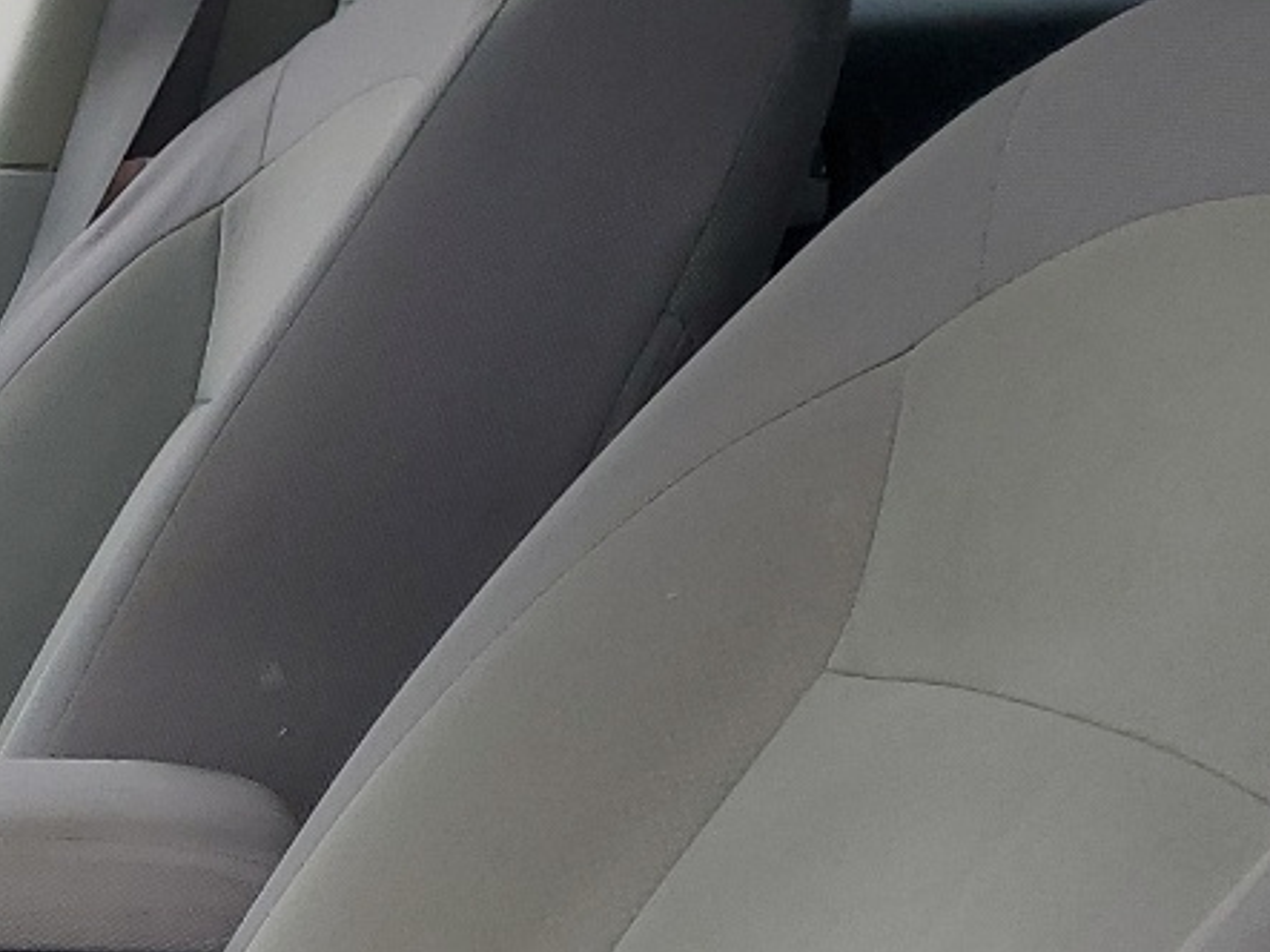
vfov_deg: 15.1
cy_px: 1161
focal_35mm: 94
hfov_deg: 17.2
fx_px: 3448
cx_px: -998
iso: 50
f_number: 1.5
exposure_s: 1/1111
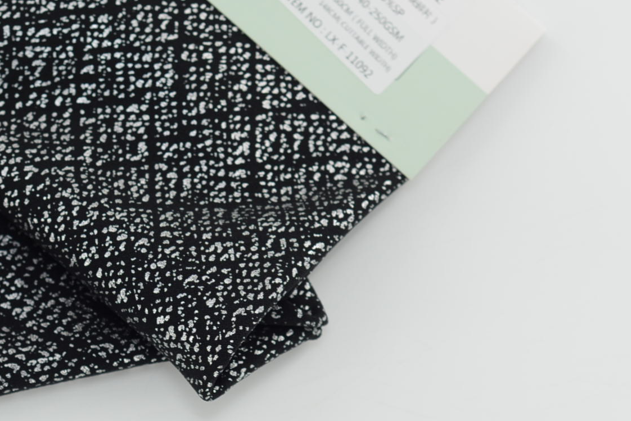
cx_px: 104
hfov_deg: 15.2
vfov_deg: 10.2
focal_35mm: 134
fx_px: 2350
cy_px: 396
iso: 100
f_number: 4
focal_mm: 50
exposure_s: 1/125
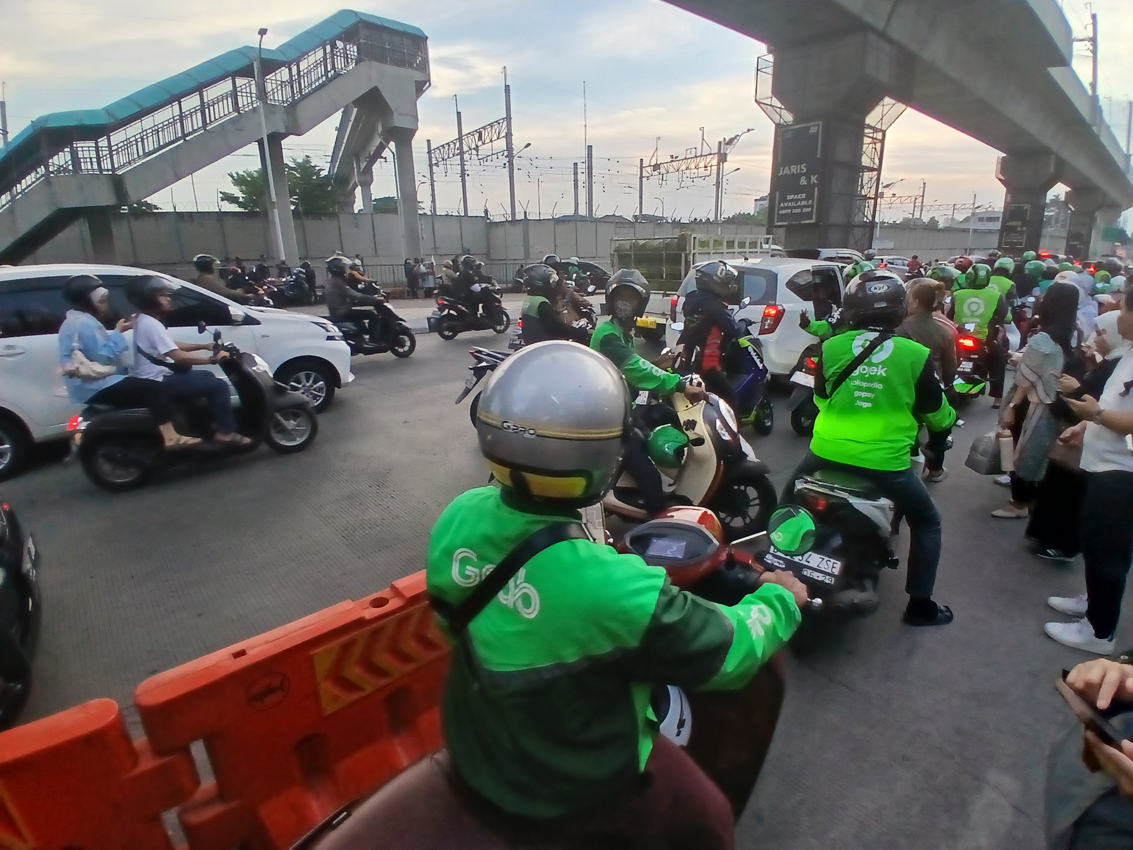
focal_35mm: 17
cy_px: 425
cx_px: 566
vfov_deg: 74.7
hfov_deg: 91.0
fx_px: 556
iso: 80
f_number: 2.2
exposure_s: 1/120
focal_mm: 1.4
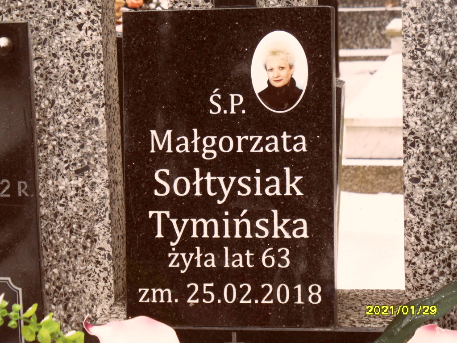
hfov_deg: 16.4
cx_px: 228
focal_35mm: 120
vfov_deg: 12.3
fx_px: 1584
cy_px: 172
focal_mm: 20
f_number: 4.4
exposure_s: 1/60
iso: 200
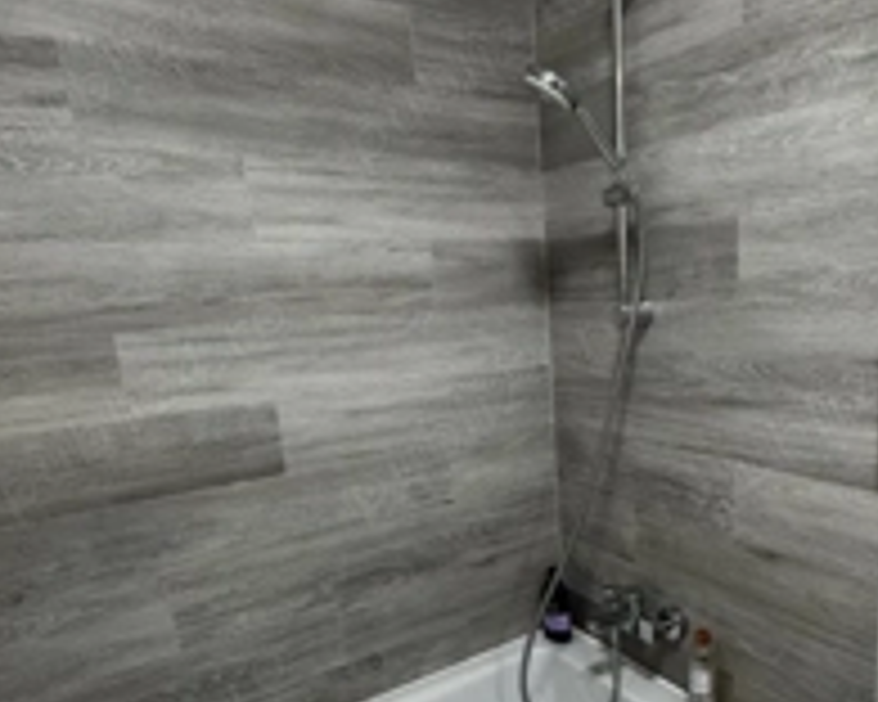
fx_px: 728
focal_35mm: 28
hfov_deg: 60.8
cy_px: 459
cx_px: 581
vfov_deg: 50.7
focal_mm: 2.22
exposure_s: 1/100
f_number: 2.2
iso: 200
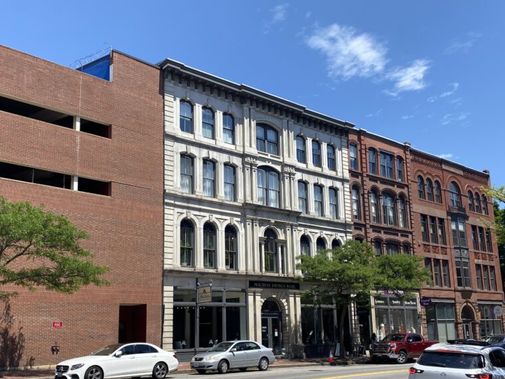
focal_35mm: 35
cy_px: 236
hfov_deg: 52.6
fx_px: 511
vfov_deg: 40.4
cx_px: 240
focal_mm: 4.25
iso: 32
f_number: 1.8
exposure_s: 1/2358
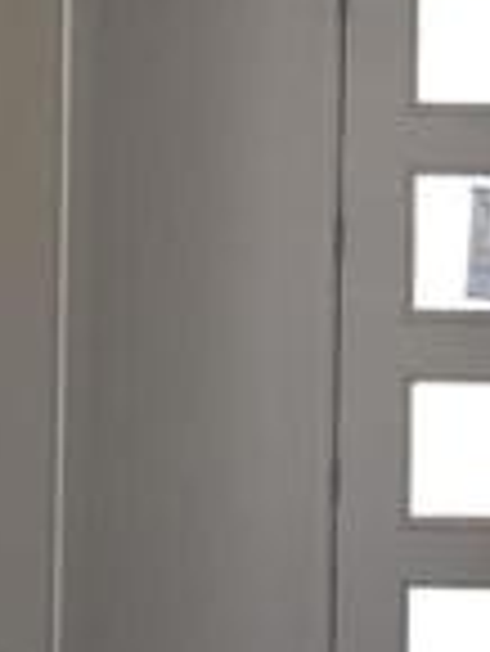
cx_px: 396
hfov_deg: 8.1
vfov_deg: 10.8
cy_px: 315
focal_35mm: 183
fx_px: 3449
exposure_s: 1/120
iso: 25
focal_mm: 4.25
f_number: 1.8
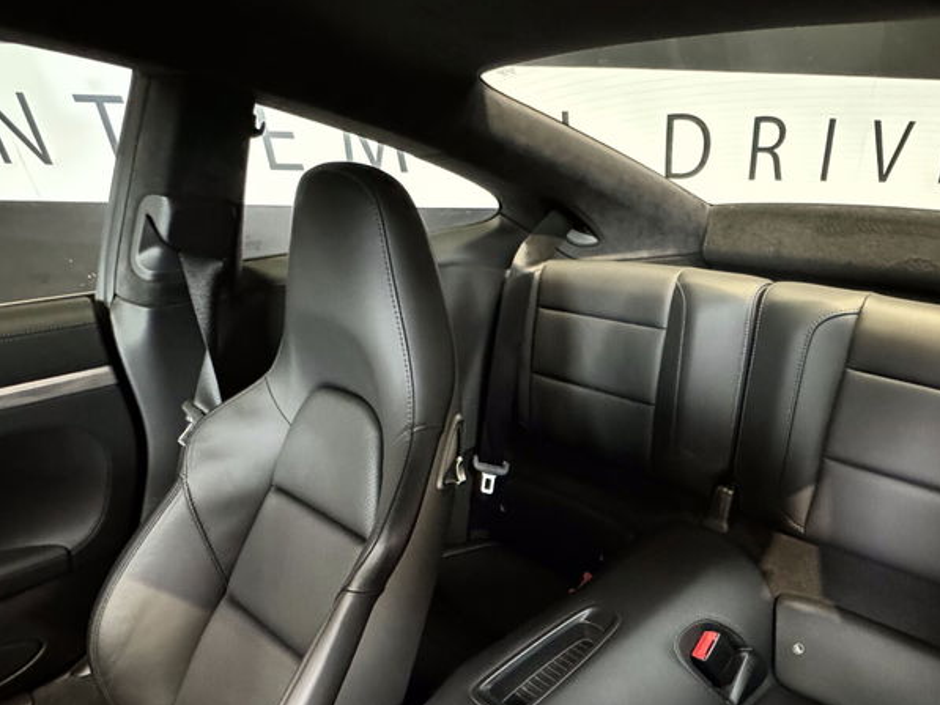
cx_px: 642
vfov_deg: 53.6
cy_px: 548
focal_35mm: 24
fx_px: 652
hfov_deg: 69.1
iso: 2000
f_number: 2.2
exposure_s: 1/25
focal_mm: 2.22
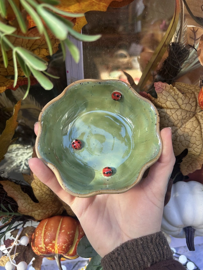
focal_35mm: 27
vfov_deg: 65.3
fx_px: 211
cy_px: 135
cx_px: 101
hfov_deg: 51.4
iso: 40
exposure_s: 1/198
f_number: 1.5
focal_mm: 5.7
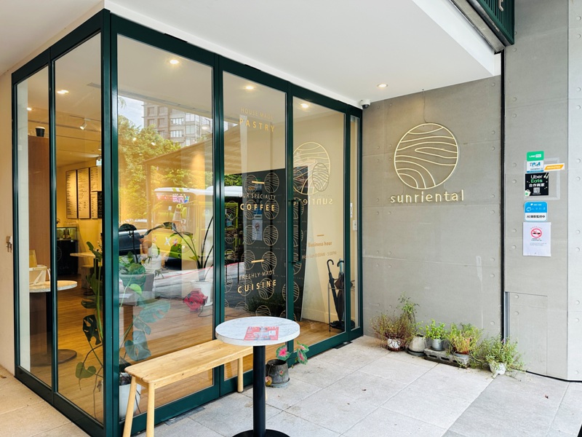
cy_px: 218
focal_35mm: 24
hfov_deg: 71.6
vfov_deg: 56.8
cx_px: 291
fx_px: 404
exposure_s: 1/120
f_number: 1.78
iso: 80
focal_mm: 6.86
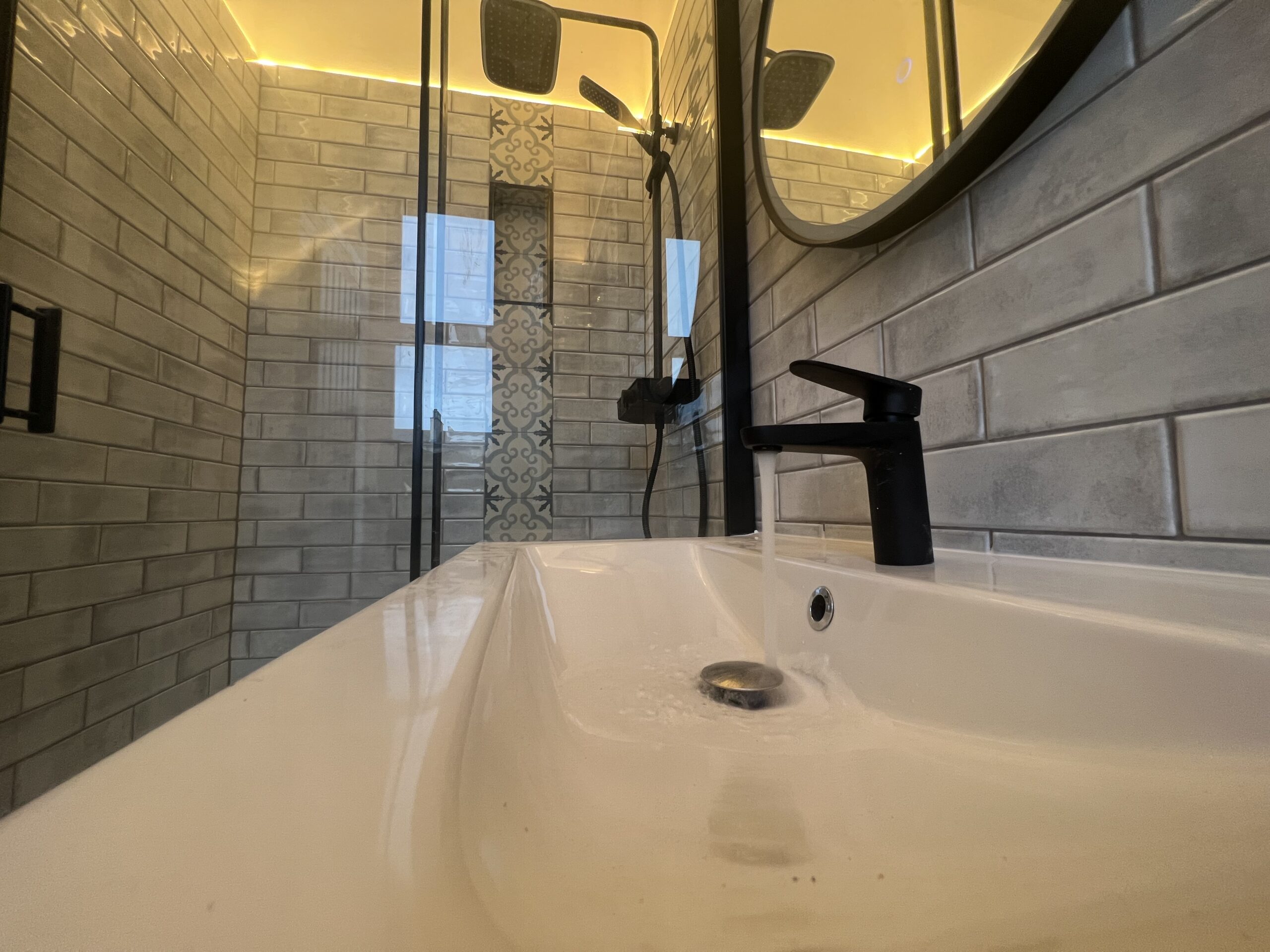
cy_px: 476
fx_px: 477
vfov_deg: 89.9
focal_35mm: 13
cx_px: 635
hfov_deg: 106.2
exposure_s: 1/50
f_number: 1.8
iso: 125
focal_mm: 1.57
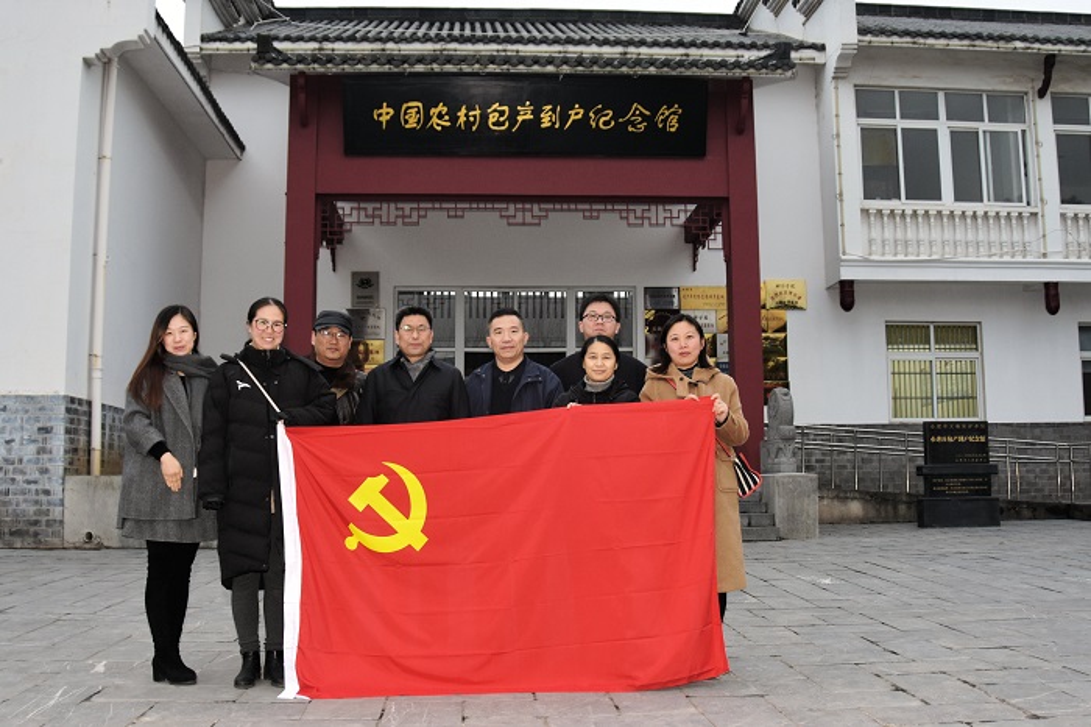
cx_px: 546
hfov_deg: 67.4
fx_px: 818
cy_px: 364
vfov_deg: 47.9
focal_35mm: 27
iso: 450
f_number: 4
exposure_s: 1/30
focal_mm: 18
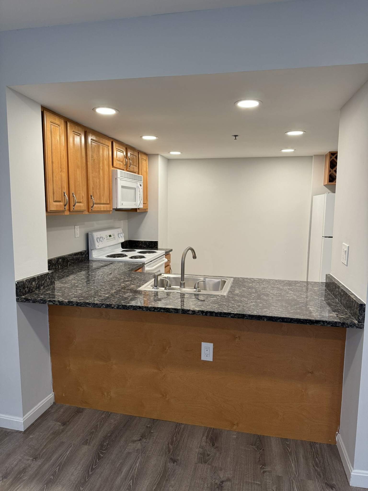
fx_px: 340
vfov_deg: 71.6
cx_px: 184
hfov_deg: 56.8
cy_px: 246
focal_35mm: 24
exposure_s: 1/120
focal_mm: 6.76
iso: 160
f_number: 1.78
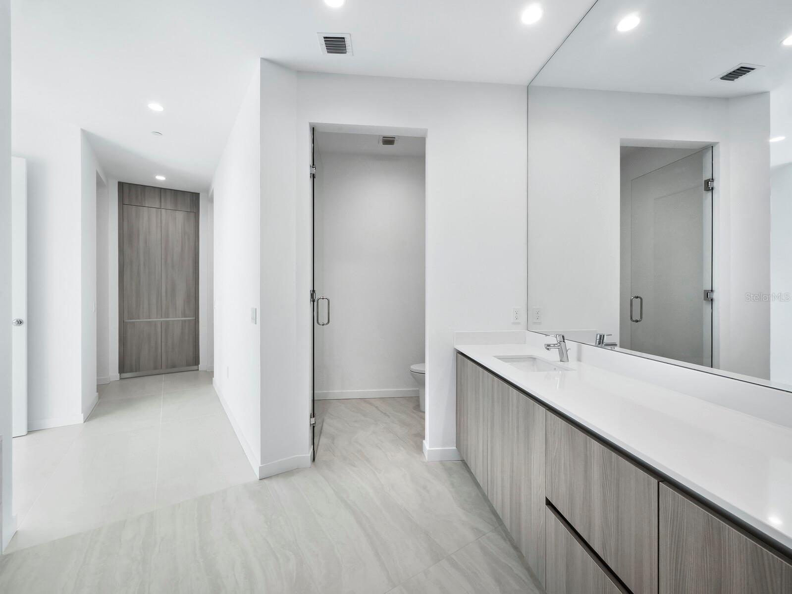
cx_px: 396
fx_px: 320
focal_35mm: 14
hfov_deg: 102.1
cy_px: 297
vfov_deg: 85.7
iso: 400
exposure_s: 1/8
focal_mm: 7
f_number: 11
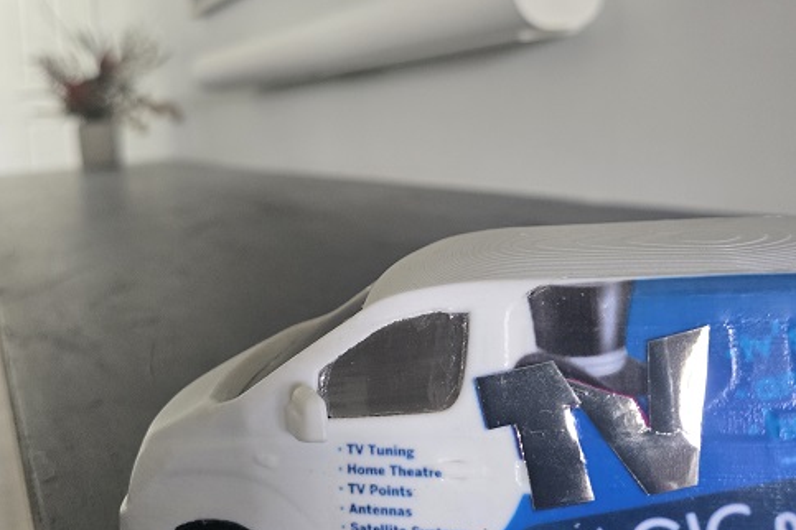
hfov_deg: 57.2
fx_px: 730
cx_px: 410
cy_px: 146
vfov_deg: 39.1
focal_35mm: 33
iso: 640
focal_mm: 6.3
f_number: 1.7
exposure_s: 1/100
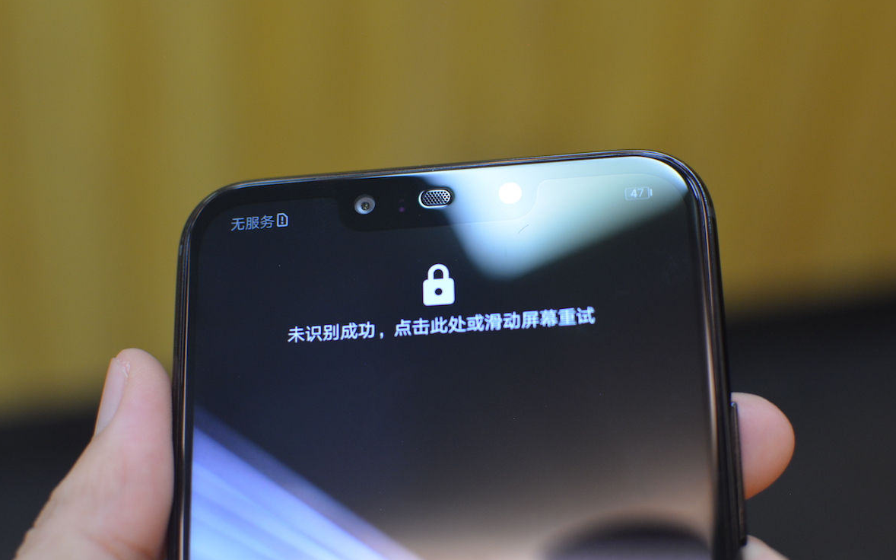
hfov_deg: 37.2
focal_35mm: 55
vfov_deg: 23.7
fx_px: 1331
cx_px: 440
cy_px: 275
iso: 800
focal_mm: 35
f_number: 3.5
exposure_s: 1/50
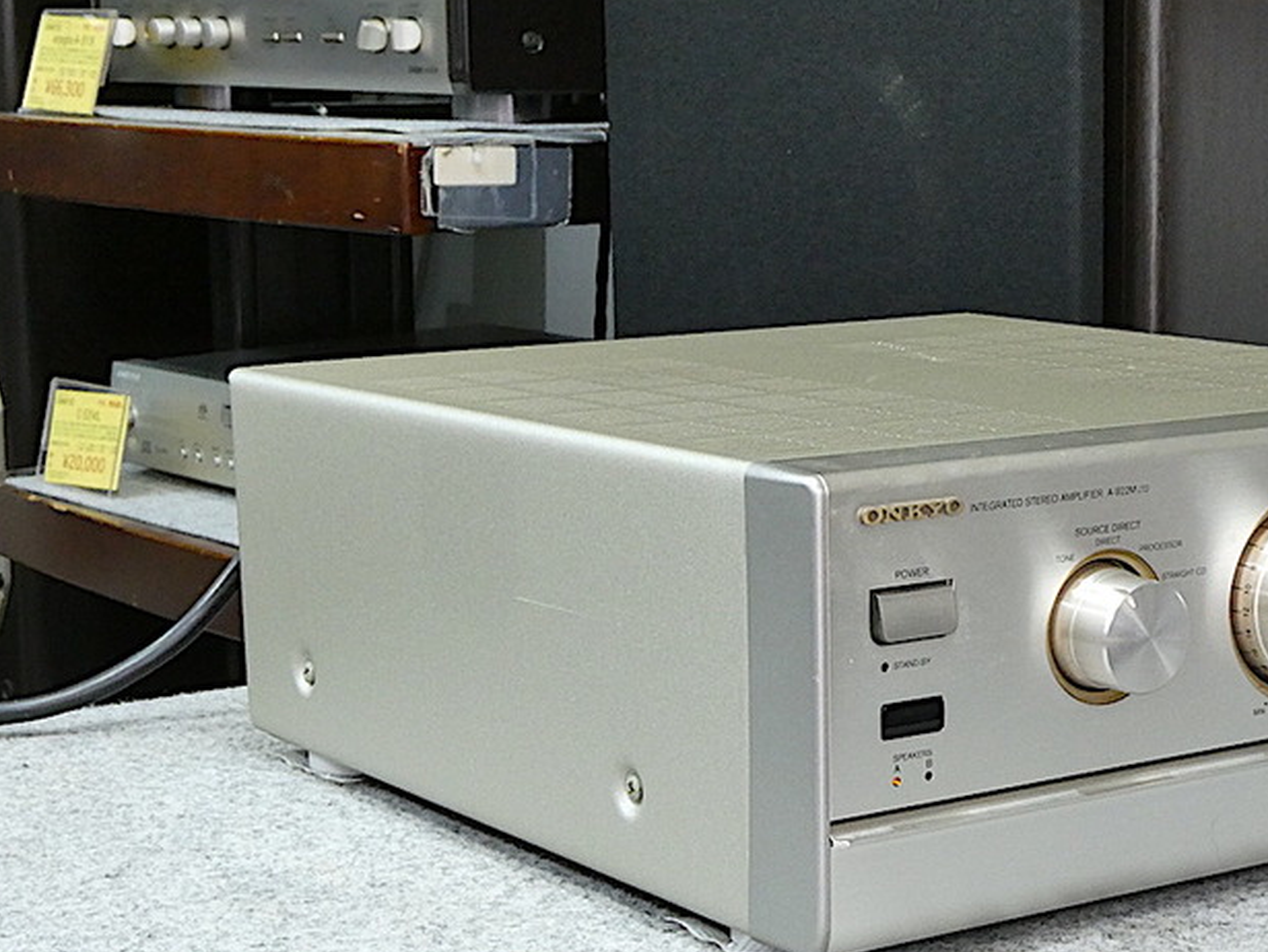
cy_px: 604
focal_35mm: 78
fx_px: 2859
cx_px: 905
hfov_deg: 24.8
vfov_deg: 18.9
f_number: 7.1
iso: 400
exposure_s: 1/6
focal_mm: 9
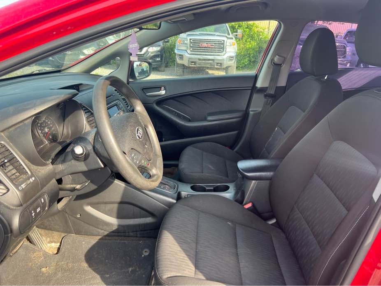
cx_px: 190
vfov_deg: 53.1
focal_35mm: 26
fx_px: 286
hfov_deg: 67.3
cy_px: 143
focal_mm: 5.7
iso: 50
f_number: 1.5
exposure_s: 1/225
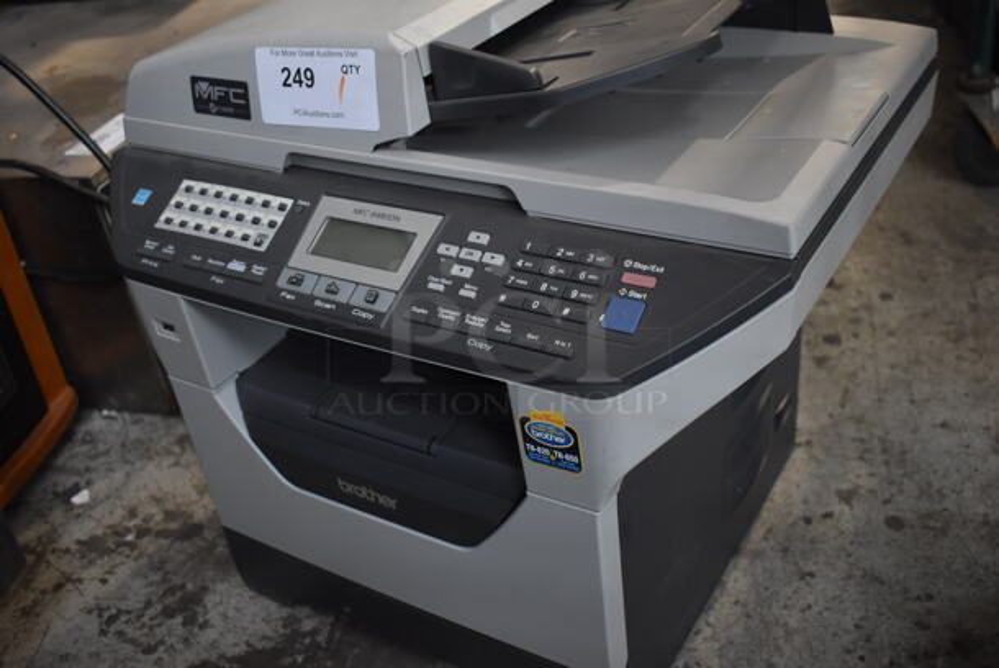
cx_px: 500
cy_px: 334
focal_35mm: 38
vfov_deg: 35.6
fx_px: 1042
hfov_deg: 51.2
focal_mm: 25
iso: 1800
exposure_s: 1/125
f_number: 4
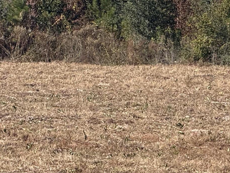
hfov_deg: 5.1
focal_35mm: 391
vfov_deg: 3.8
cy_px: 131
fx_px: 2598
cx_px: 256
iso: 50
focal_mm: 15.66
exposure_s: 1/1080
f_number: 2.8
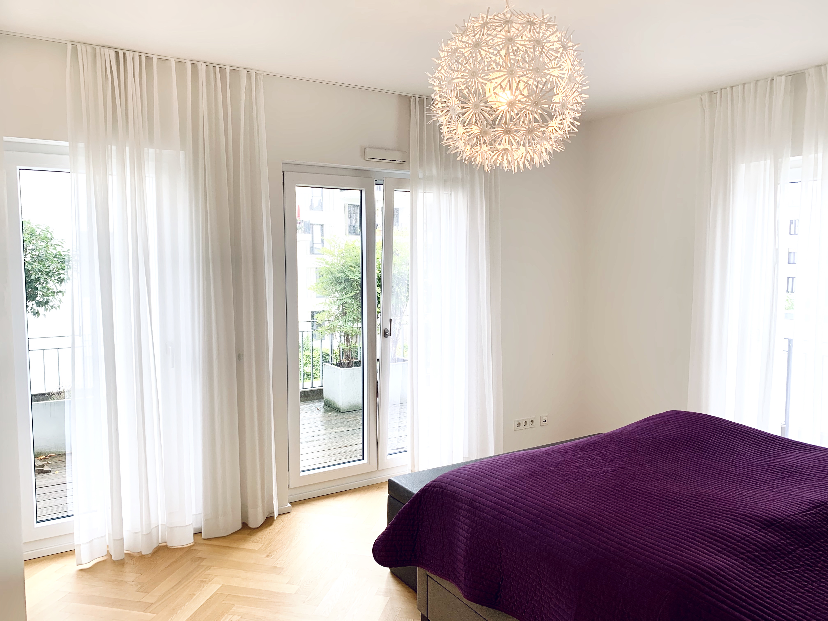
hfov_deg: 67.3
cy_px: 310
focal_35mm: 26
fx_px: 622
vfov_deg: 53.1
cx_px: 414
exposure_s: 1/121
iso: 32
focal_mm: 4.25
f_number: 1.8
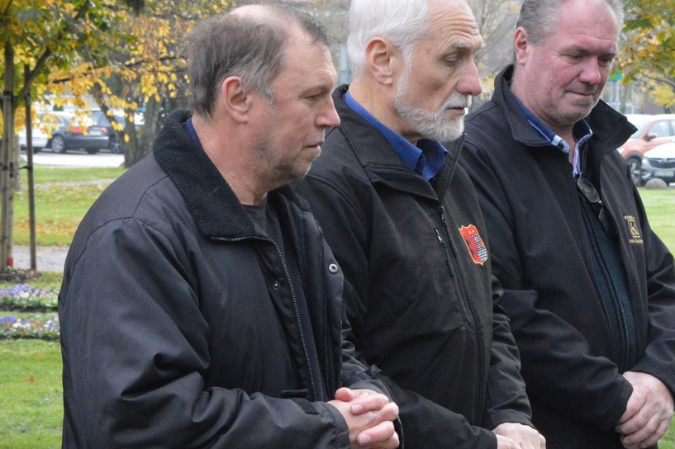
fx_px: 2792
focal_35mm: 149
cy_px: 255
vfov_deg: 9.2
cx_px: 396
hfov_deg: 13.8
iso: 3200
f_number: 11
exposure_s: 1/500
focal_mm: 50
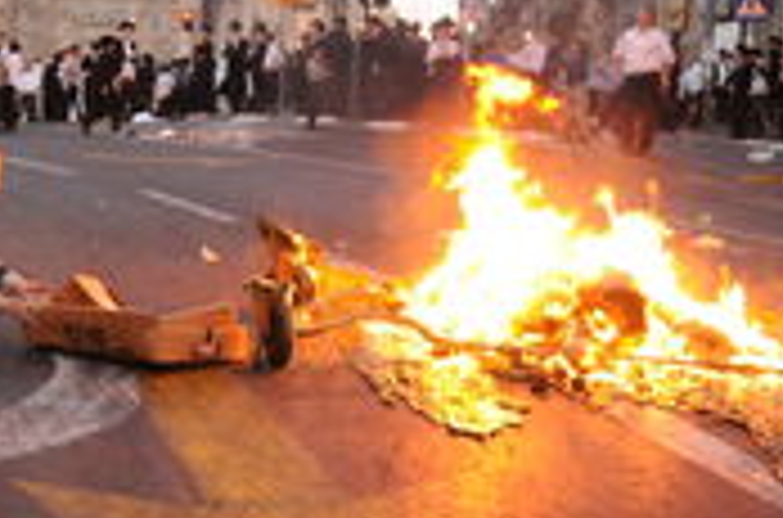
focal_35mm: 62
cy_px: 214
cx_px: 171
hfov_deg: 31.7
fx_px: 1345
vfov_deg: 21.8
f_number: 5
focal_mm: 18
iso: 3200
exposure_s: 1/100
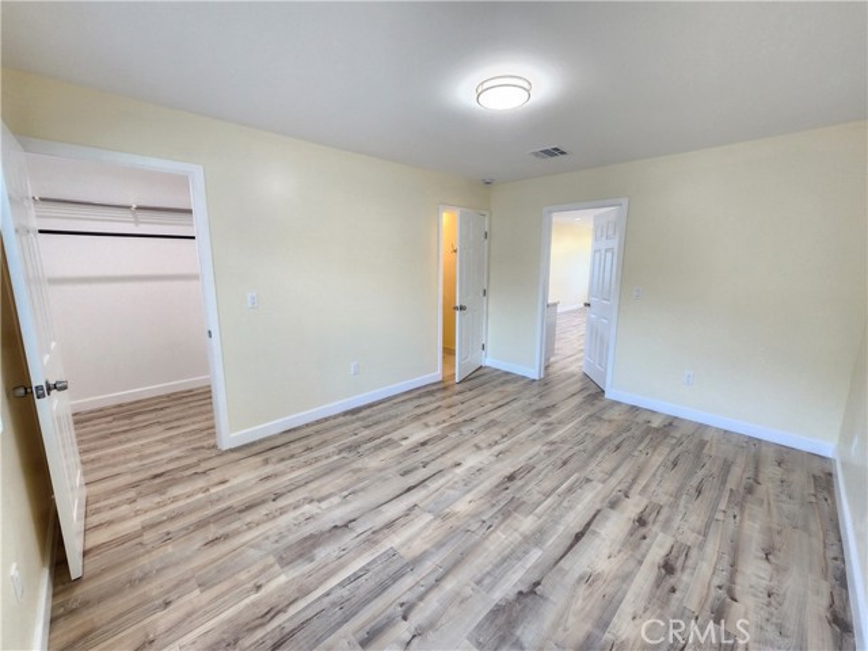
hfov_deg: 106.2
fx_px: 326
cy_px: 326
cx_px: 434
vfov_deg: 89.9
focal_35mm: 13
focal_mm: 2.2
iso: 160
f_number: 2.2
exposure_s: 1/60
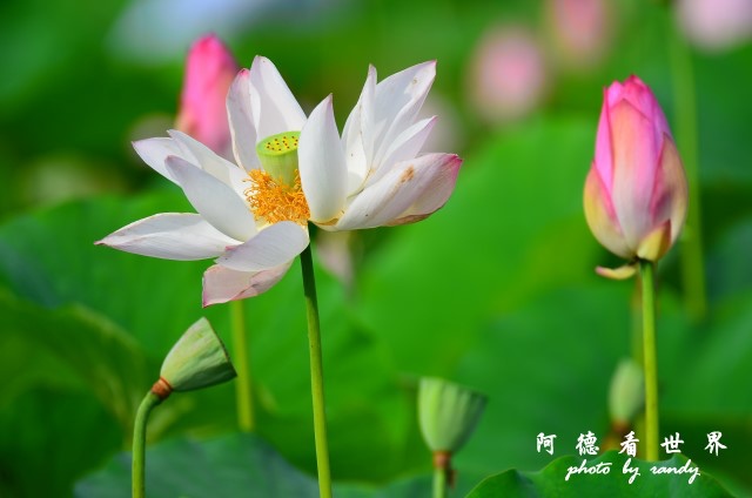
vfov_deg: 1.7
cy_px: 249
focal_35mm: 825
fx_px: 17199
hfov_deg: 2.5
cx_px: 376
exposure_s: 1/320
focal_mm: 550
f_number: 6.3
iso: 100
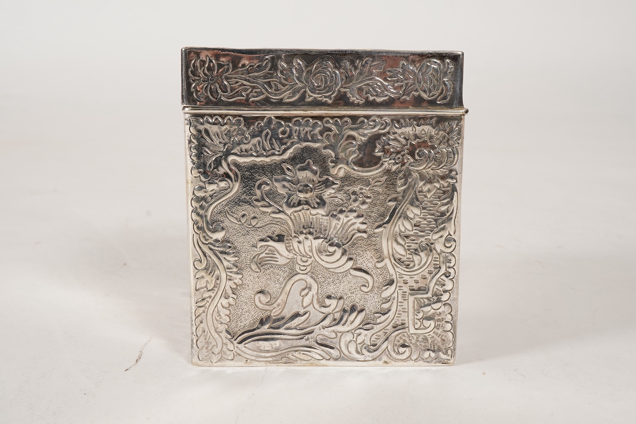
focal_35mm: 45
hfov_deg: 43.6
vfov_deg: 29.9
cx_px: 318
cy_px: 212
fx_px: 795
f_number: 22
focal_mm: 30
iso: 400
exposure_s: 1/125
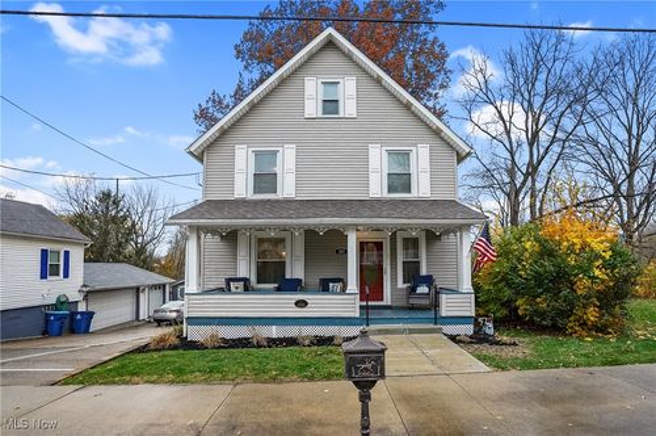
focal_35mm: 16
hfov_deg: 96.8
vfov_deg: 73.6
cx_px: 328
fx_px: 291
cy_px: 218
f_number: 8
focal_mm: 16
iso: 3200
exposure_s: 1/250
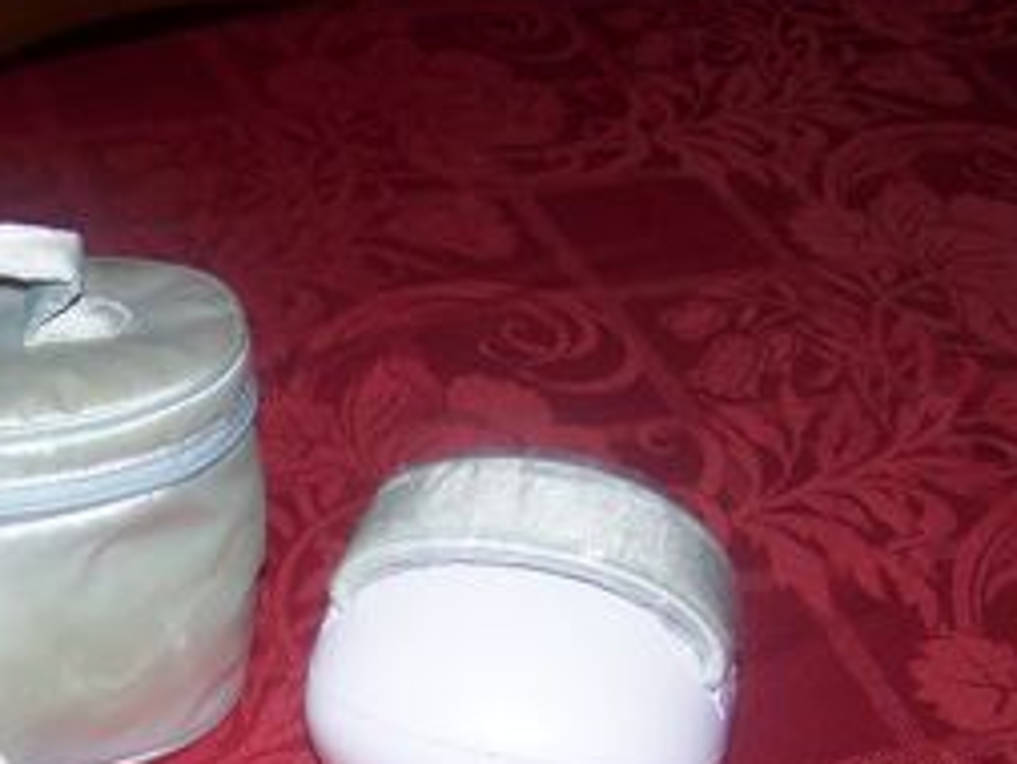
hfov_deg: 26.6
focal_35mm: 72
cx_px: 217
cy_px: 672
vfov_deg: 20.1
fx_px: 2116
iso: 80
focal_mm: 6.3
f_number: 2.8
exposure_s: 1/60
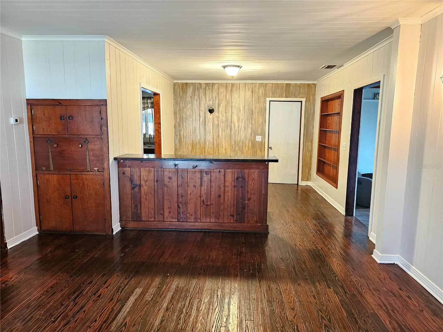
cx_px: 222
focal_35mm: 23
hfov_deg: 73.9
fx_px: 294
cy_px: 166
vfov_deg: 58.9
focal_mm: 6.3
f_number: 1.7
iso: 1000
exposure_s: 1/24
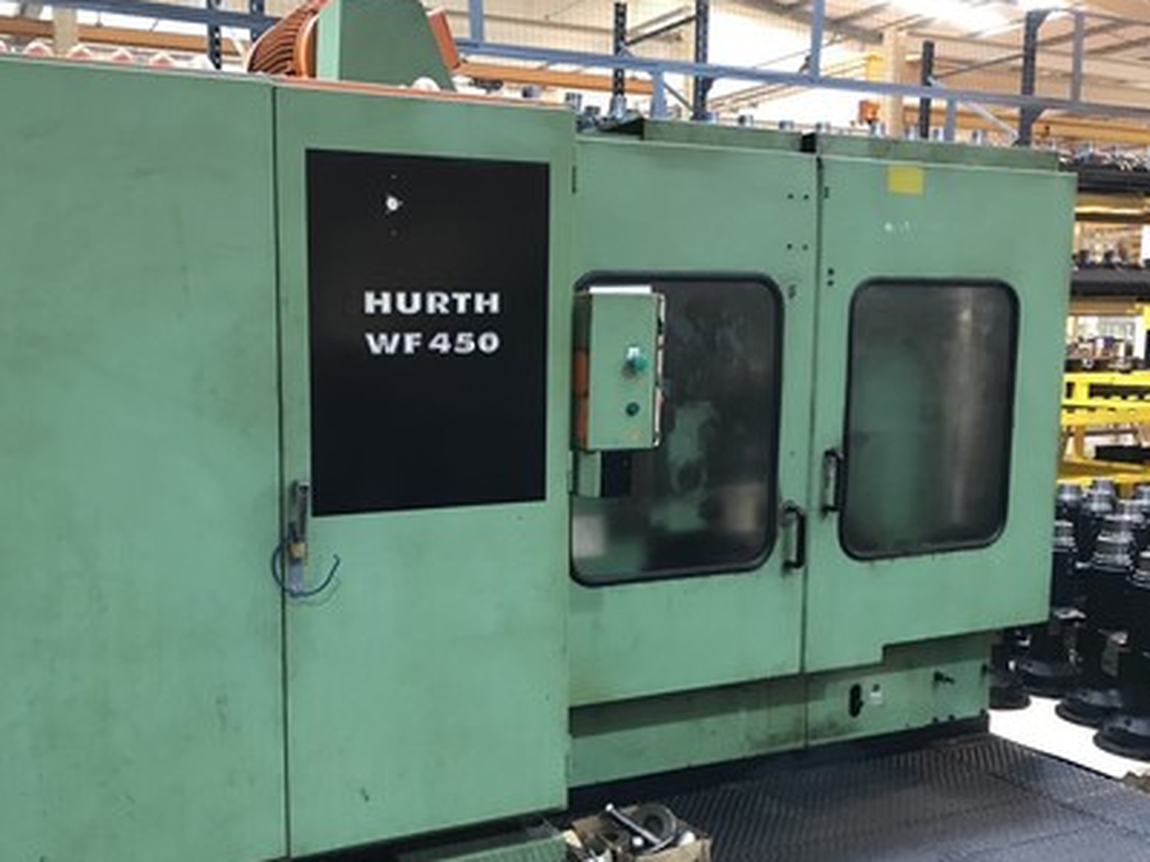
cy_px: 484
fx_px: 1163
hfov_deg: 52.1
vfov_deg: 40.6
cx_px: 440
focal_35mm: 35
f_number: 1.8
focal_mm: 3.99
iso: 100
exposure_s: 1/11
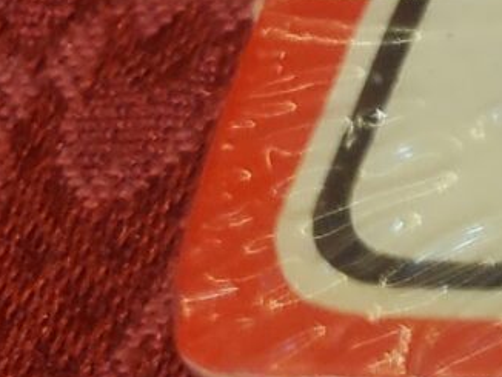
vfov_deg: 7.2
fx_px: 2961
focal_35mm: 204
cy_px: -143
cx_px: 1768
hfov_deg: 7.7
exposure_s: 1/120
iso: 50
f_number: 1.5
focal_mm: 4.3
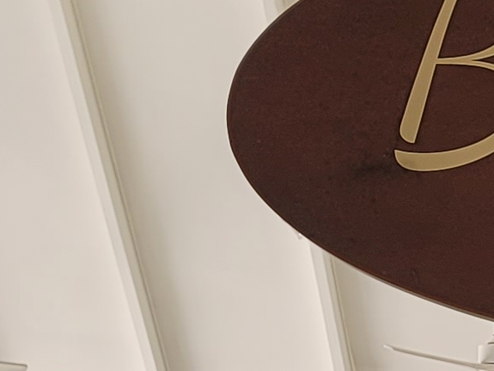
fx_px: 2483
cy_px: 783
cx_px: 893
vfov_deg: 8.1
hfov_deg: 10.7
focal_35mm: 174
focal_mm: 7
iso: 40
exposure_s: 1/100
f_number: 1.8
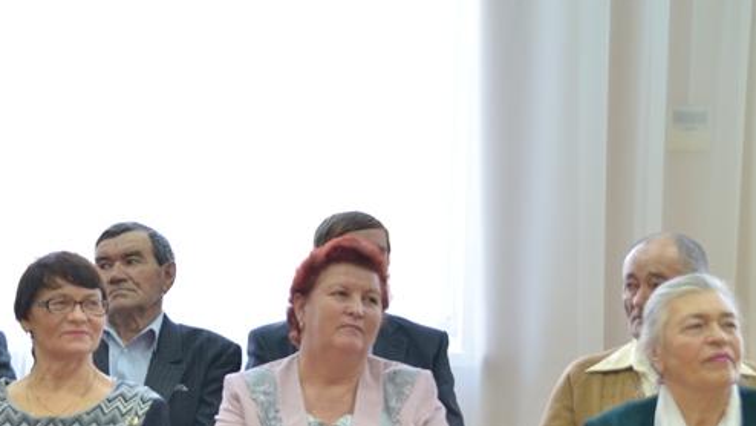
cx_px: 196
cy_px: 277
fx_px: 2546
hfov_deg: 16.8
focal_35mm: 127
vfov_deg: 9.5
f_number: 2.8
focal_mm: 50
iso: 800
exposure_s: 1/160
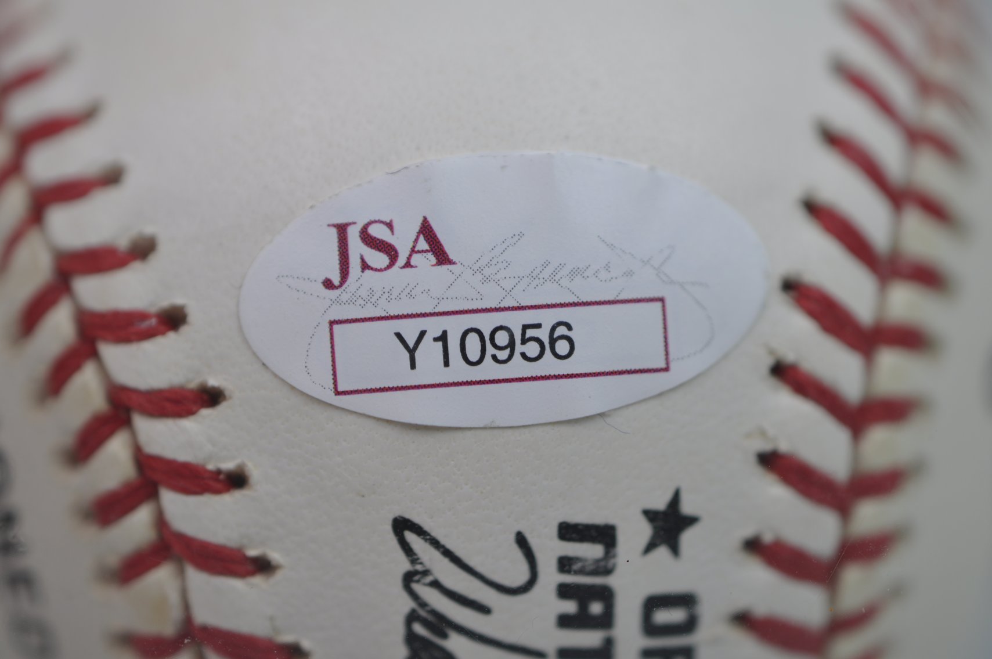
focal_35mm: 60
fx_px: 1651
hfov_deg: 33.4
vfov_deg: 22.6
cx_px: 496
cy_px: 330
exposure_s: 1/60
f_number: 4
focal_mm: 40
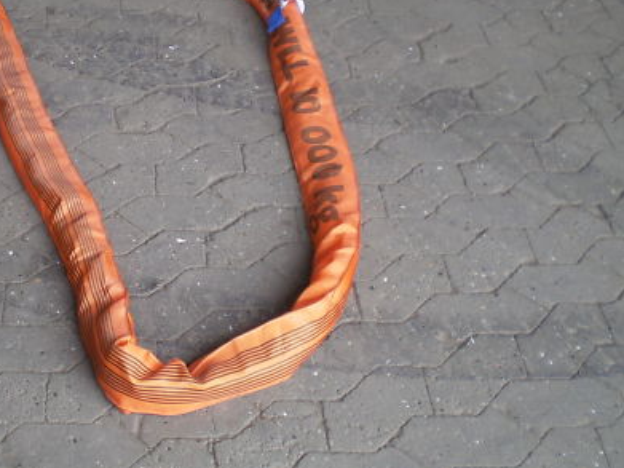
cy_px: 160
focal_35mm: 59
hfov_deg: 31.8
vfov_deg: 24.7
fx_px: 1063
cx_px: 118
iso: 100
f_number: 3.1
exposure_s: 1/60
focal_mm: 6.3
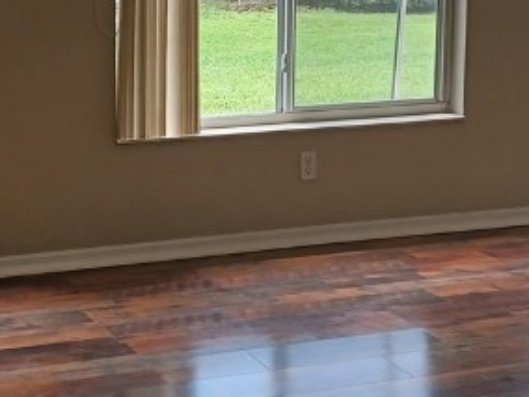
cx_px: 134
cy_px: 104
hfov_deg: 21.6
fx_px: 1375
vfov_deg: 16.3
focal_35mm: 90
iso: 64
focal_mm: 4.6
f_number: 1.8
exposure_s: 1/50
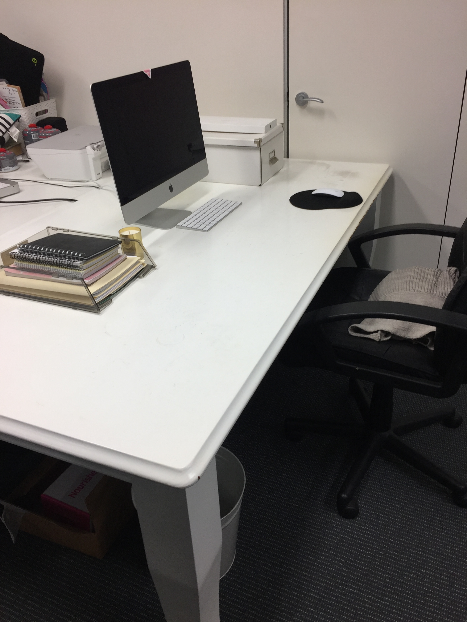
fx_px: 522
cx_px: 234
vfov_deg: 61.7
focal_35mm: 29
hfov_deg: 48.2
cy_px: 311
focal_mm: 4.15
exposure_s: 1/50
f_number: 2.2
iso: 32
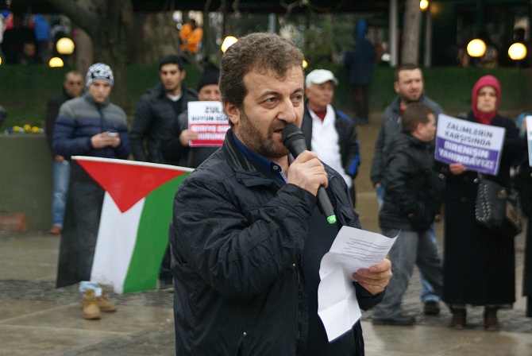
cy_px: 178
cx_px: 266
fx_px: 1553
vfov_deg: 13.1
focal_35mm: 105
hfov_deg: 19.4
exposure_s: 1/100
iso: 400
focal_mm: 70
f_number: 4.5
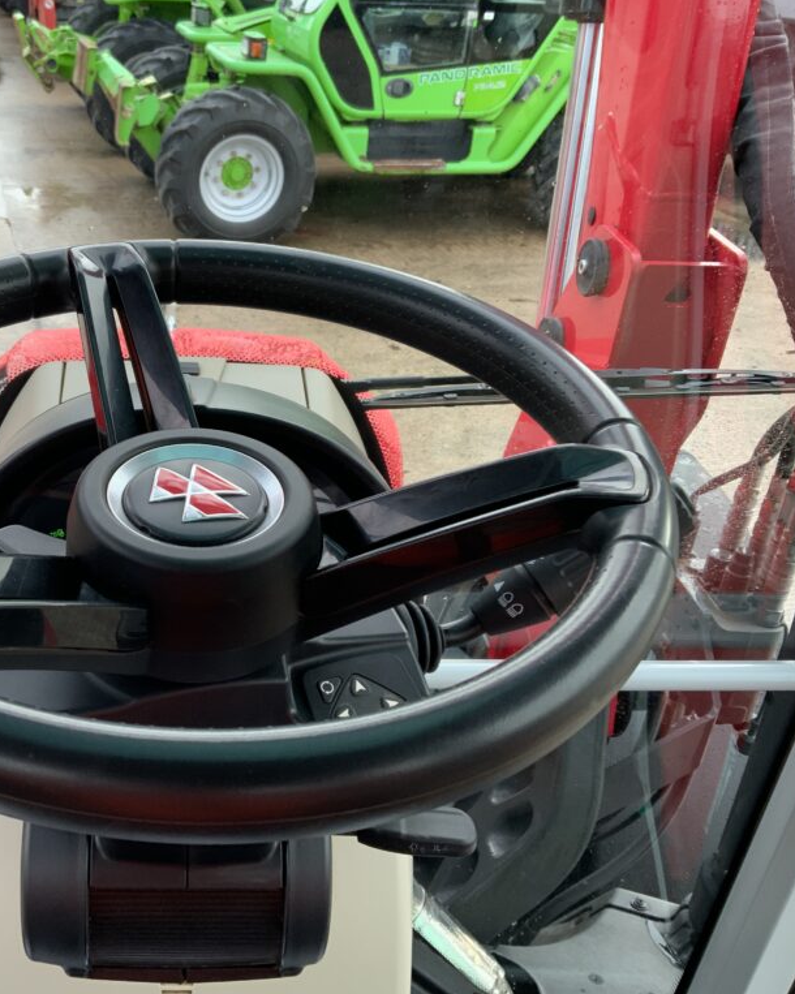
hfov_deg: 38.2
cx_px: 202
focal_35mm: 38
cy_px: 495
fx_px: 1118
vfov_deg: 47.9
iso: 32
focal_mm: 3
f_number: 1.8
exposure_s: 1/122
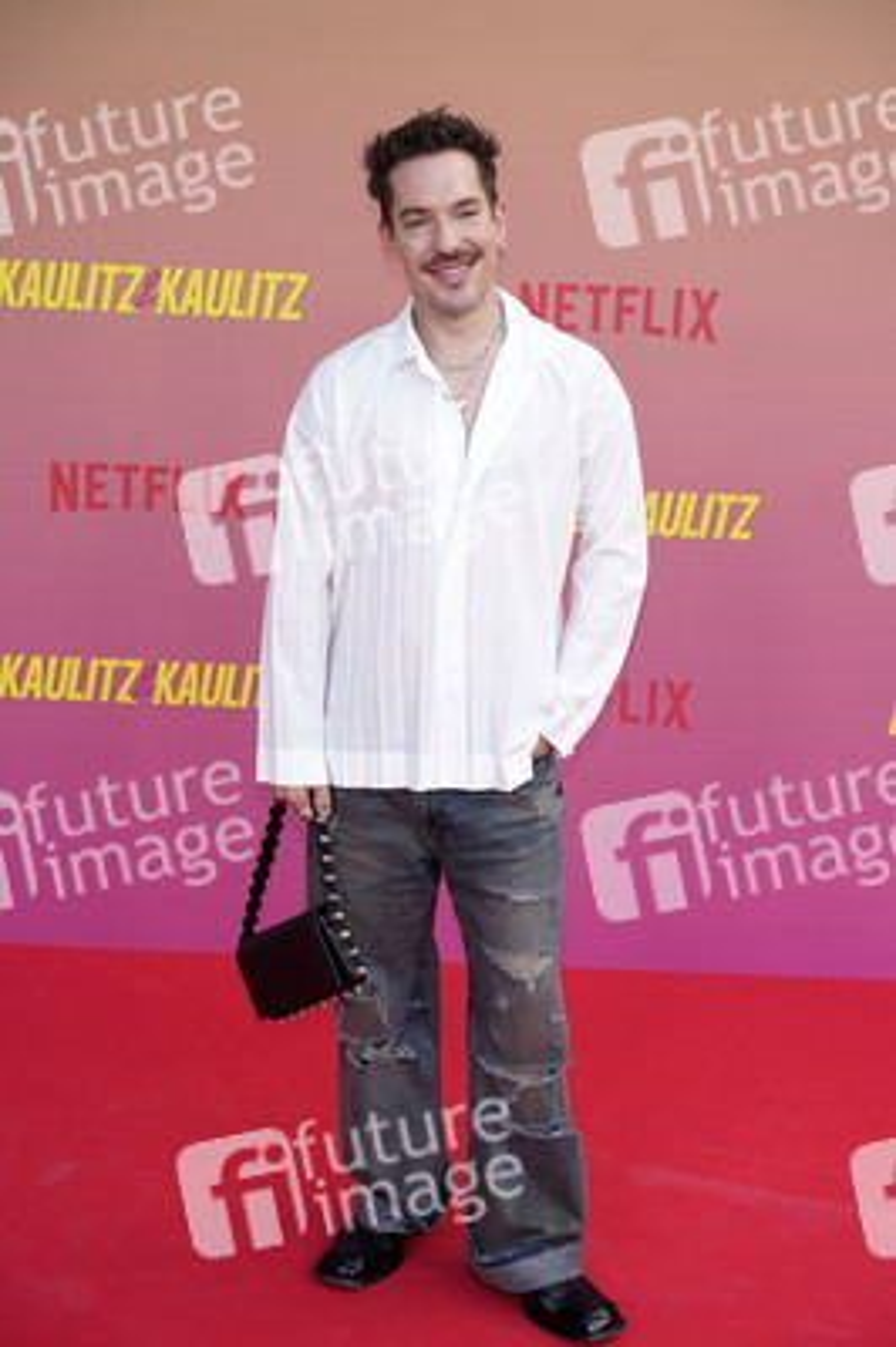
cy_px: 674
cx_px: 448
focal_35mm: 58
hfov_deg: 23.3
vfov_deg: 34.5
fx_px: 2169
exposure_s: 1/160
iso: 320
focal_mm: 58
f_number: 5.6
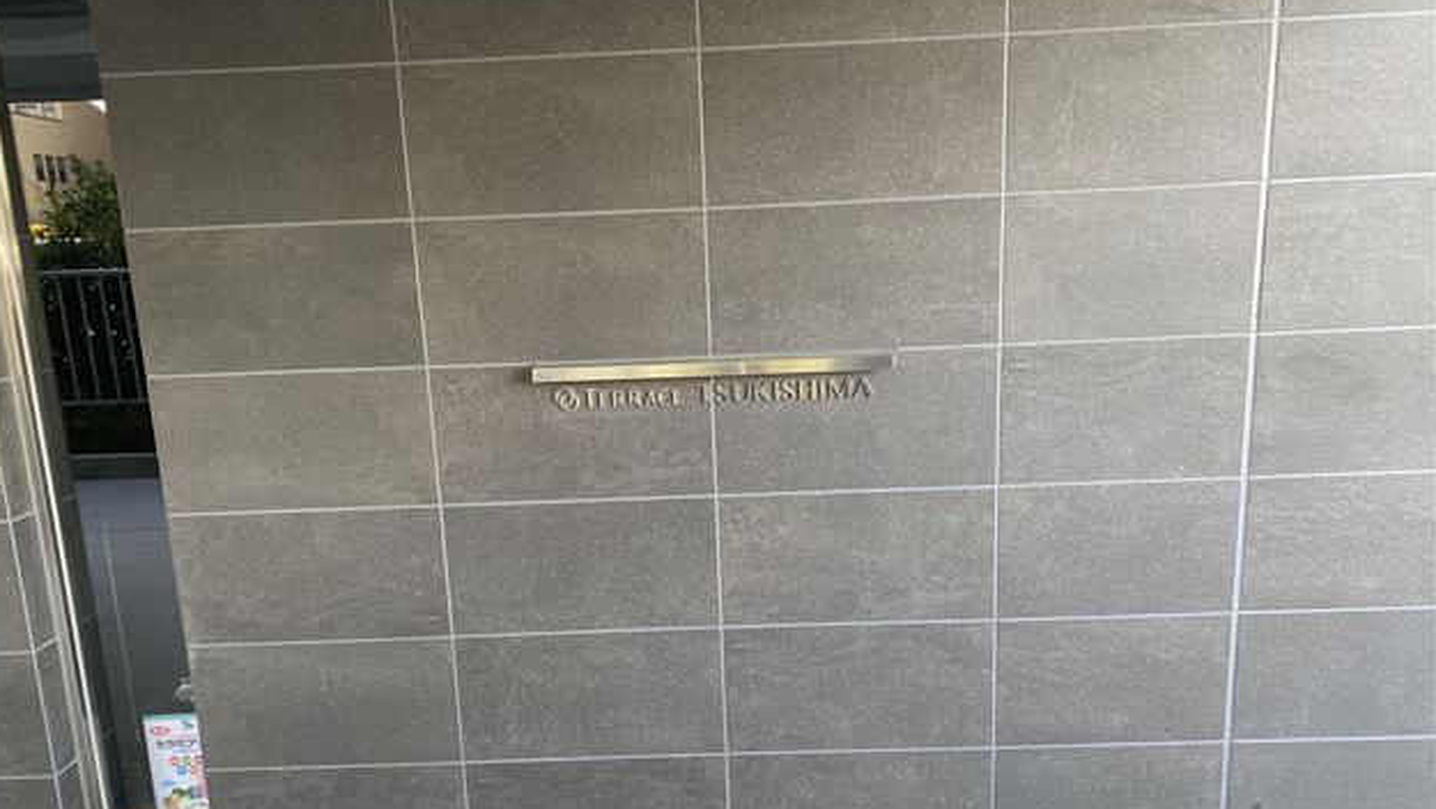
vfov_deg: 40.0
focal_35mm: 29
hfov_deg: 66.0
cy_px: 485
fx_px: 1105
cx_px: 705
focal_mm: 4.25
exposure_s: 1/101
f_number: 1.8
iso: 125
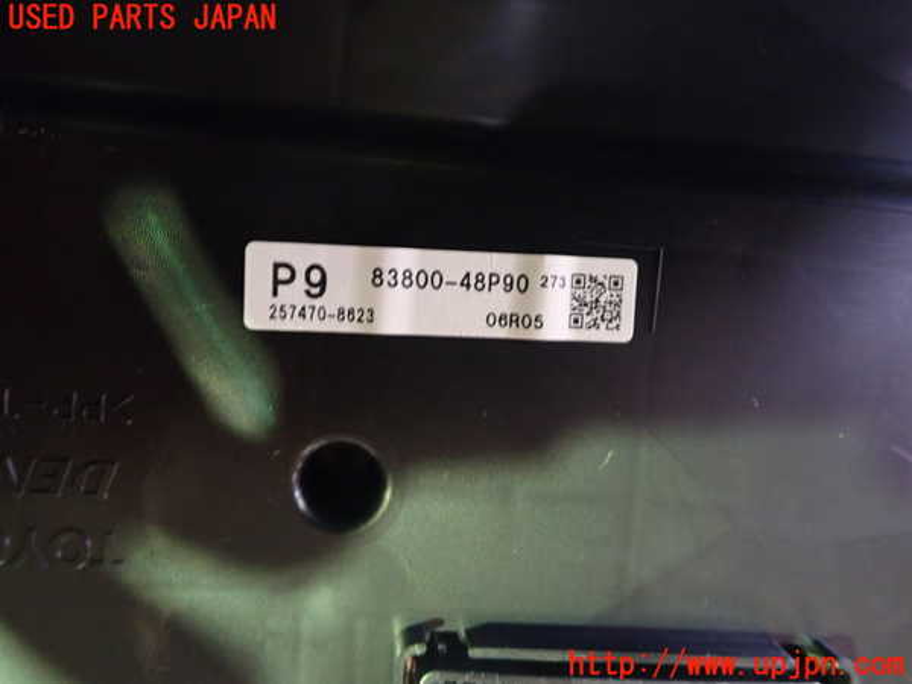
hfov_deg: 60.0
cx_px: 456
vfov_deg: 46.8
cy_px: 342
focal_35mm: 30
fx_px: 790
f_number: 2.3
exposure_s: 1/10
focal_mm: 5.4
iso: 800
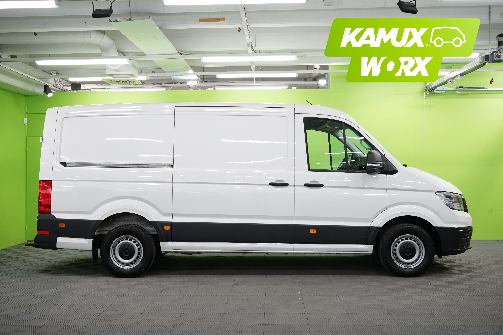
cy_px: 168
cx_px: 252
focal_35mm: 39
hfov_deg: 49.6
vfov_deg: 34.2
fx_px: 545
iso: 800
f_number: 7.1
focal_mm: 39
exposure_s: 1/50
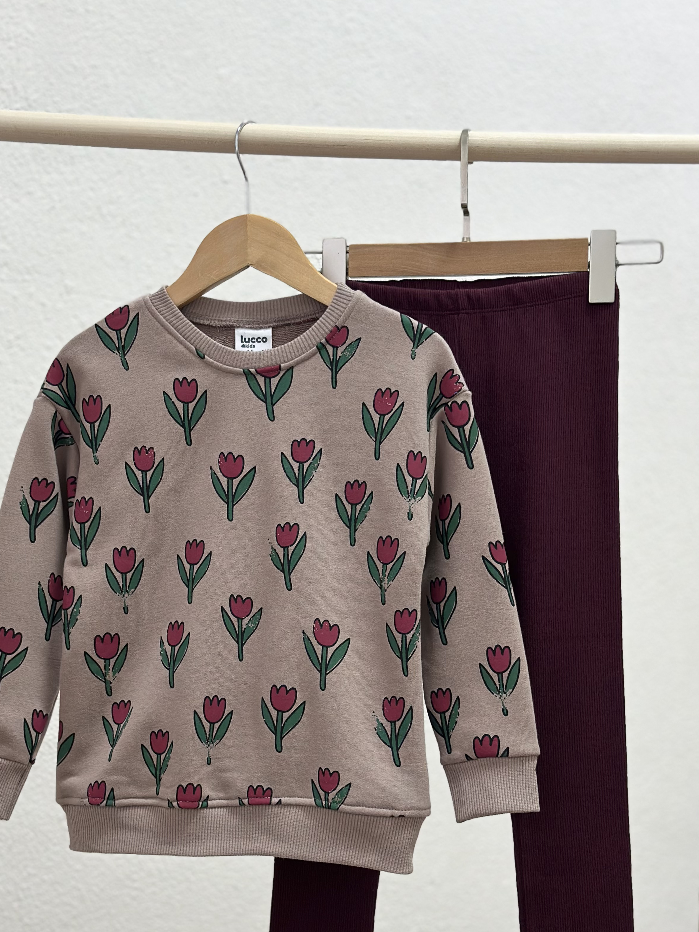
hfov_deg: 24.8
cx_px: 284
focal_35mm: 59
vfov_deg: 32.6
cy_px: 568
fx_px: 1588
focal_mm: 6.86
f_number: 1.78
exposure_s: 1/50
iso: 125
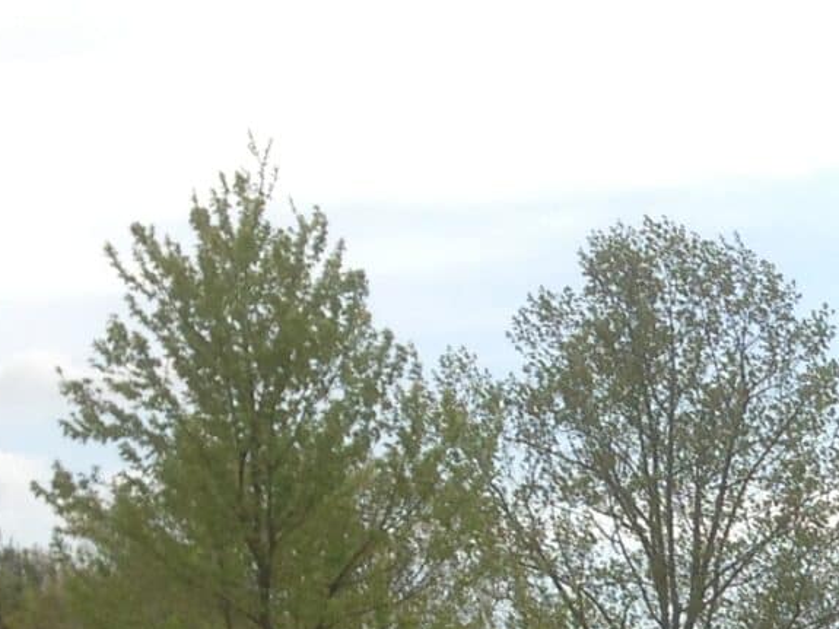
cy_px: 1090
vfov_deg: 9.6
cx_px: 1496
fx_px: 3562
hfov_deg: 12.3
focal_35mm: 147
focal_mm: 4.13
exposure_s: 1/951
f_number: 2.4
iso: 50
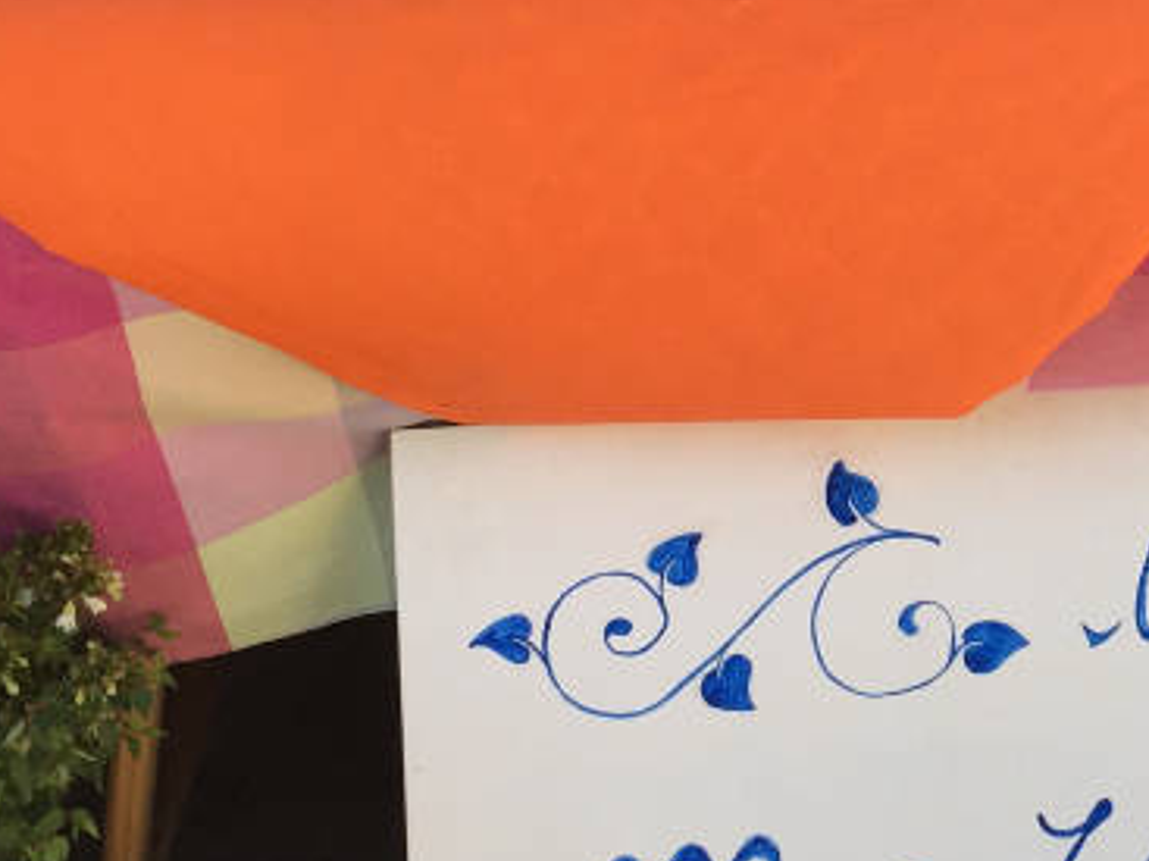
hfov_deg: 23.1
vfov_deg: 18.1
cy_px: 250
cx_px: 1158
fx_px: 2688
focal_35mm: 81
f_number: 2.2
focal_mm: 4.15
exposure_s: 1/590
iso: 32
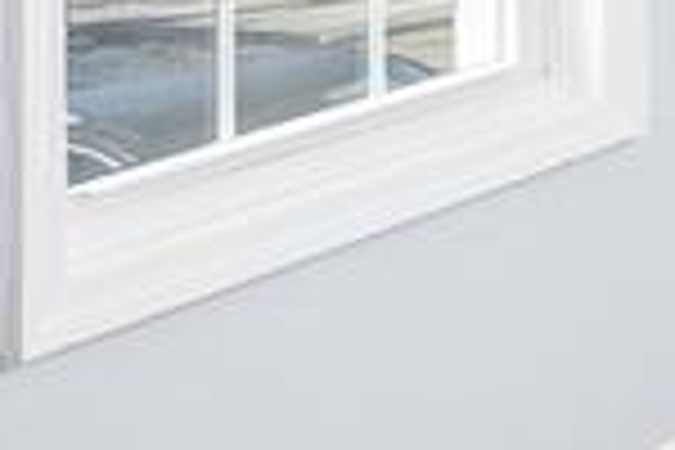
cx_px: 2228
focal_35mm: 109
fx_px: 2044
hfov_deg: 10.2
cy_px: -382
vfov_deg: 11.6
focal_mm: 16
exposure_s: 1/5
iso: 100
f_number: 8
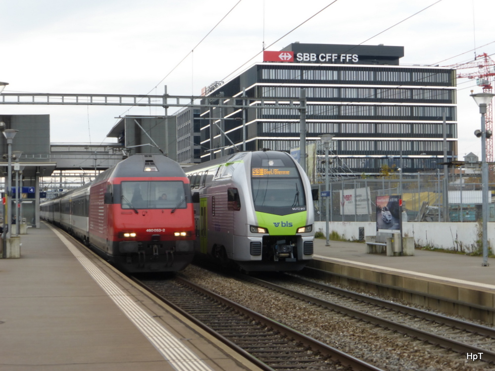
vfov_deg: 19.6
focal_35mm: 75
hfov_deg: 26.0
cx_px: 248
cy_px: 186
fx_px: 1072
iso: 100
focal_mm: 13.3
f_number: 5
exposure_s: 1/125
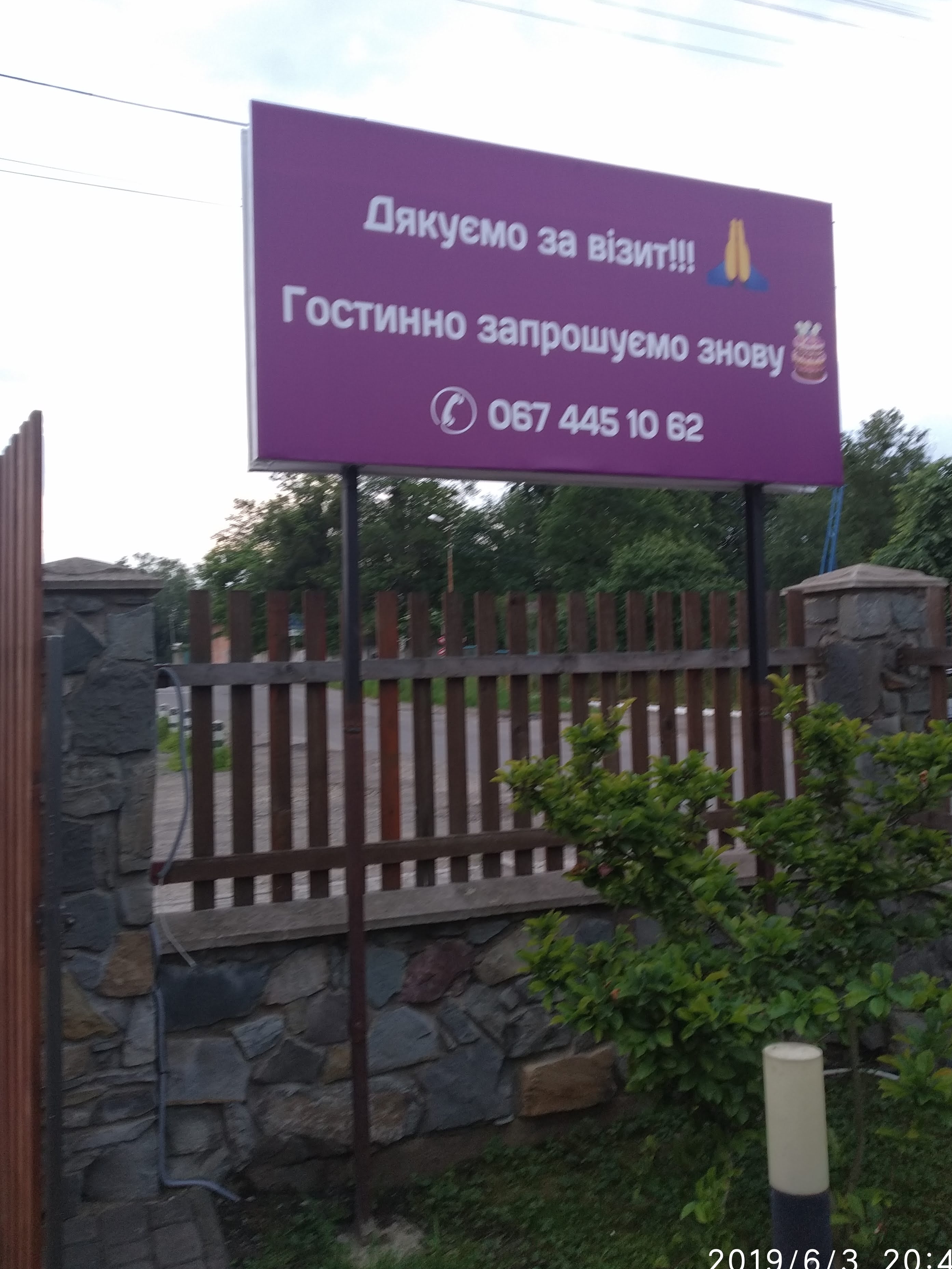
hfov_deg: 49.7
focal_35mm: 28
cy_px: 634
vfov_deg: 63.4
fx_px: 1027
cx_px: 502
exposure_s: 1/50
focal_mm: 3.82
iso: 100
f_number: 2.2
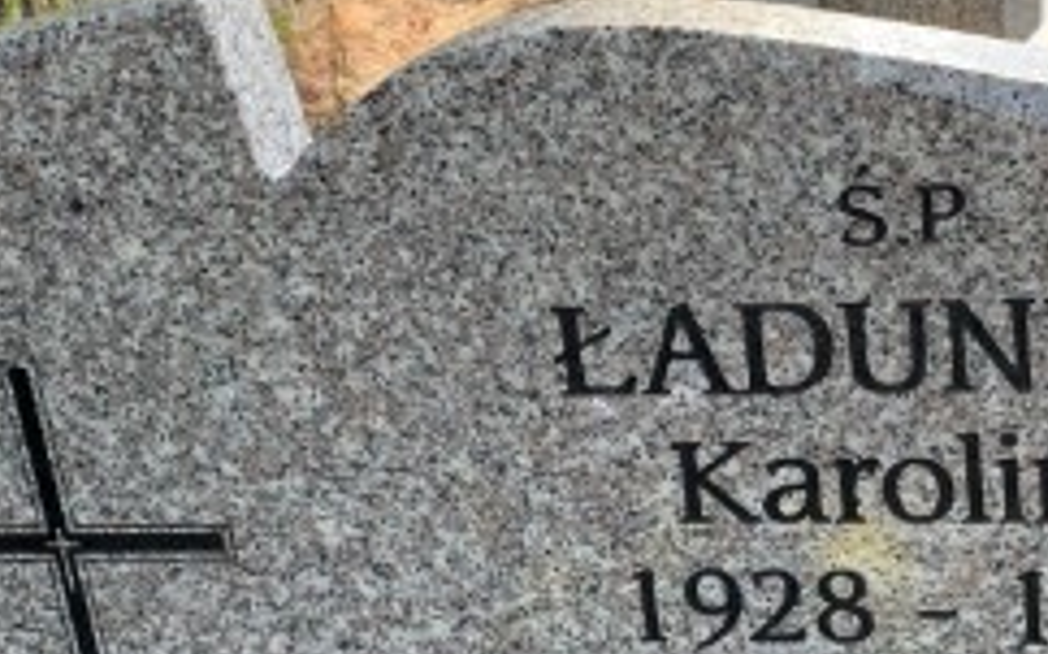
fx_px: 2084
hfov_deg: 27.5
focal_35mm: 73
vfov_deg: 17.8
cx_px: 870
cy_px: 377
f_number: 1.8
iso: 25
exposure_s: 1/350
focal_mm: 4.25
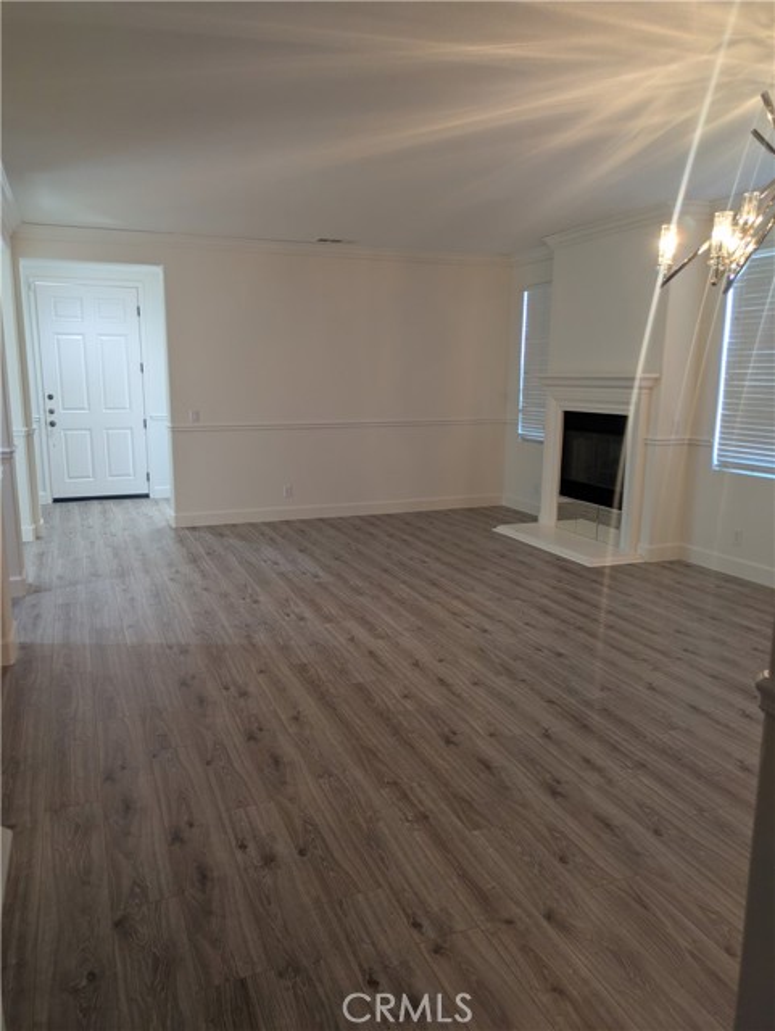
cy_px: 516
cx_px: 388
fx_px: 745
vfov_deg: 69.4
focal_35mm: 25
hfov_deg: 54.9
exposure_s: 1/60
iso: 245
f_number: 1.89
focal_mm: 5.43
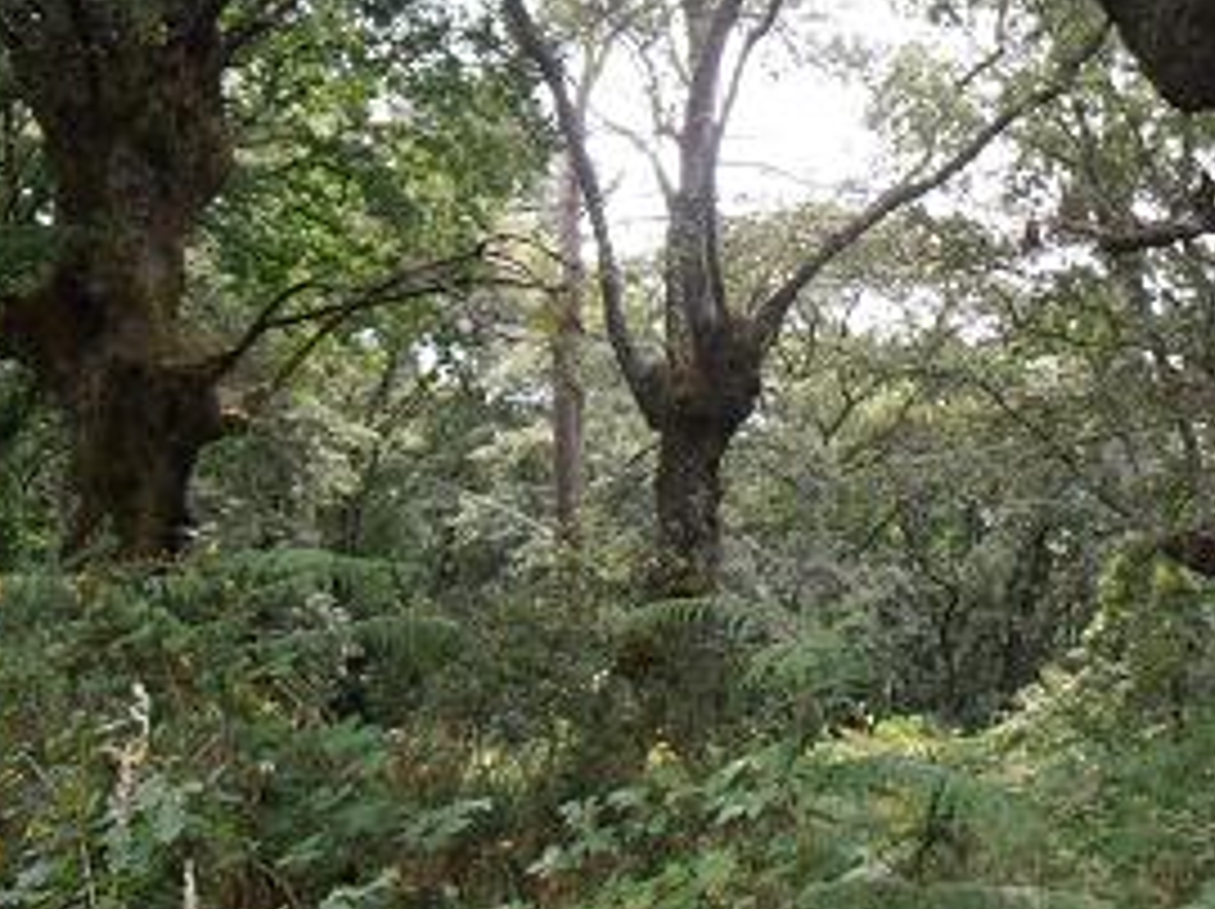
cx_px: 904
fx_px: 1648
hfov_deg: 39.4
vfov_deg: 30.3
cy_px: 216
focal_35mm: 47
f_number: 3
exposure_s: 1/100
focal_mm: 4.2
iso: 80
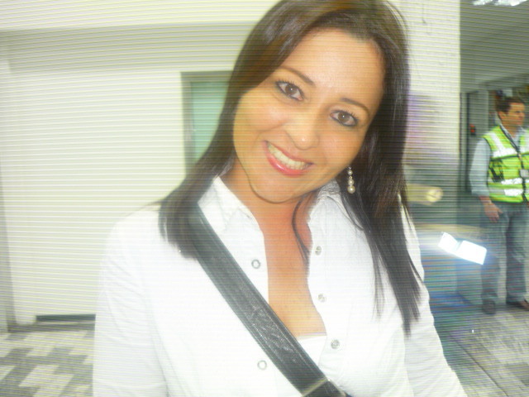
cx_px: 264
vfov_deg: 42.9
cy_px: 198
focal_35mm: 33
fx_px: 504
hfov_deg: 55.4
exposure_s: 1/30
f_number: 2.8
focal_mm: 5.5
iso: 100
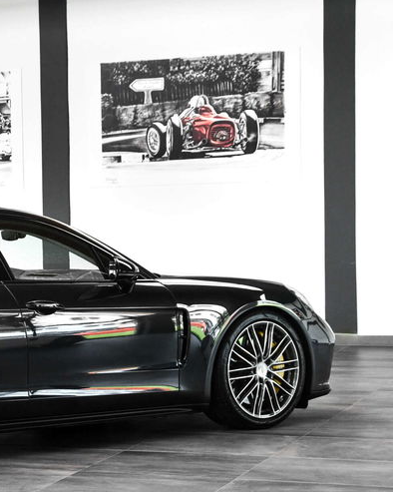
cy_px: 273
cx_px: -86
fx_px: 1702
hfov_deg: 12.8
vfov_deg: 16.4
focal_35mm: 117
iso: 1000
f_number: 5.6
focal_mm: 40
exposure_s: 1/125
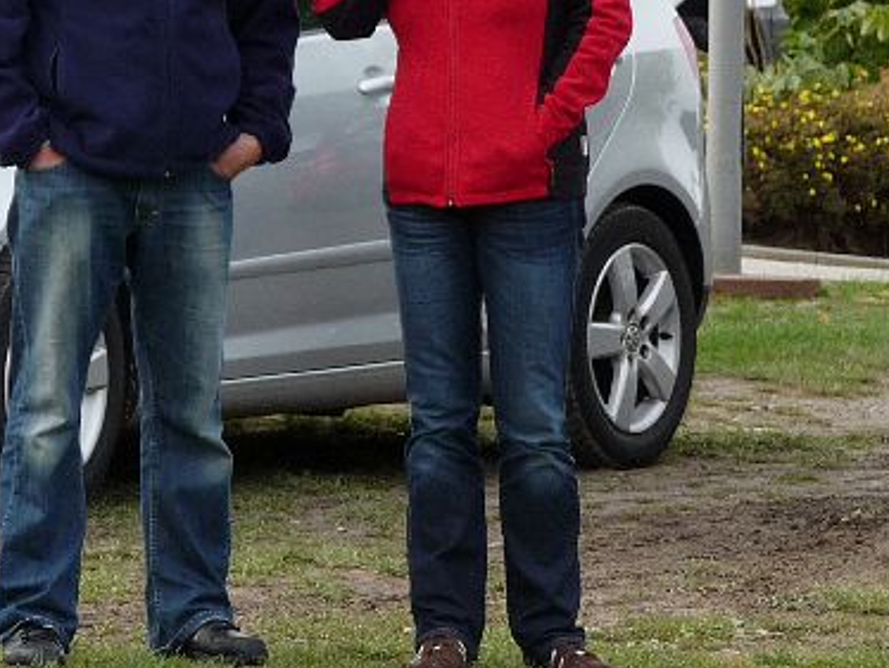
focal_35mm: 453
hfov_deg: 4.4
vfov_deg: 3.3
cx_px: 316
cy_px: 48
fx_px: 11641
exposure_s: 1/160
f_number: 4.8
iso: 100
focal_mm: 36.4
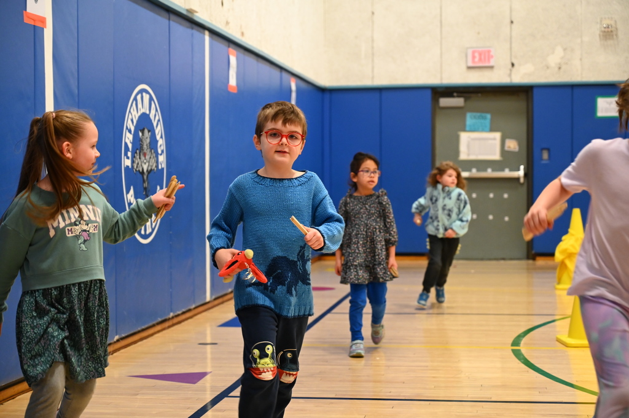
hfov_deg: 28.9
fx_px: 1222
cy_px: 209
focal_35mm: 70
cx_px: 314
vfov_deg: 19.4
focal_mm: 70
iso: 2800
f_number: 4
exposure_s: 1/125
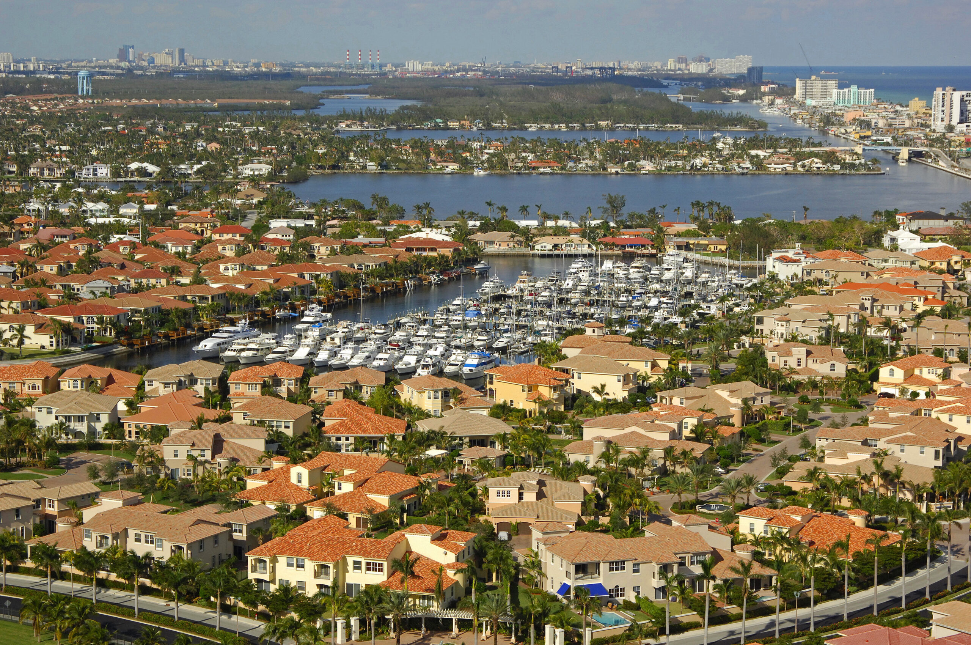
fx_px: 2101
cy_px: 322
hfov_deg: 26.0
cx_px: 486
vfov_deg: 17.4
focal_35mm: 78
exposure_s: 1/1000
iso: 400
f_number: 9.5
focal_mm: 52
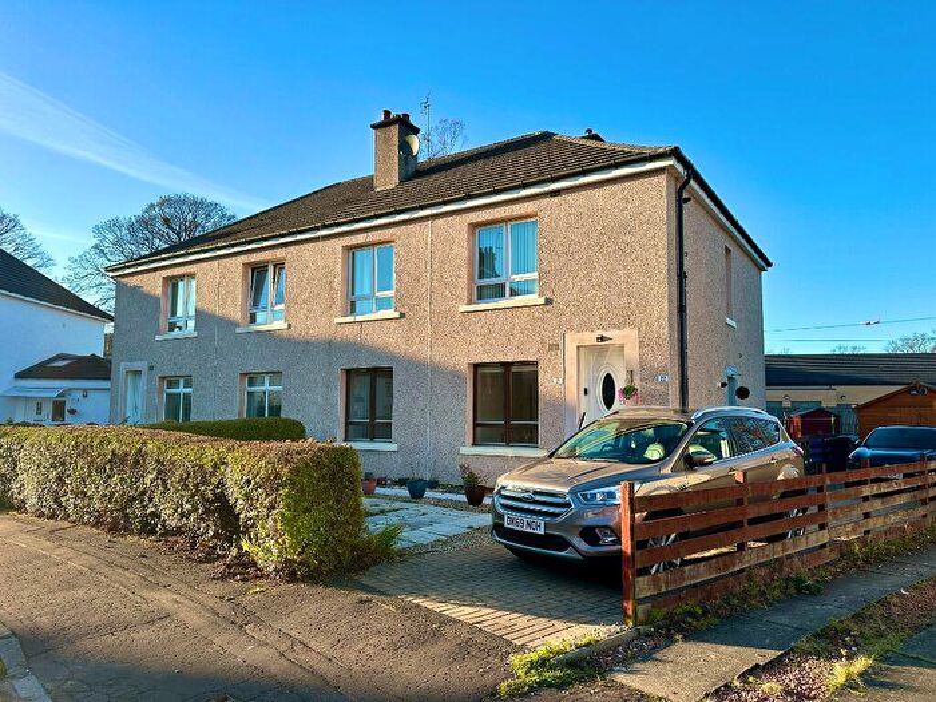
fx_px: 649
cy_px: 351
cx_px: 468
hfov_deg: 71.6
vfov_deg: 56.8
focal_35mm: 24
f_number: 1.78
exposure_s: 1/1721
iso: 80
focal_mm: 6.86
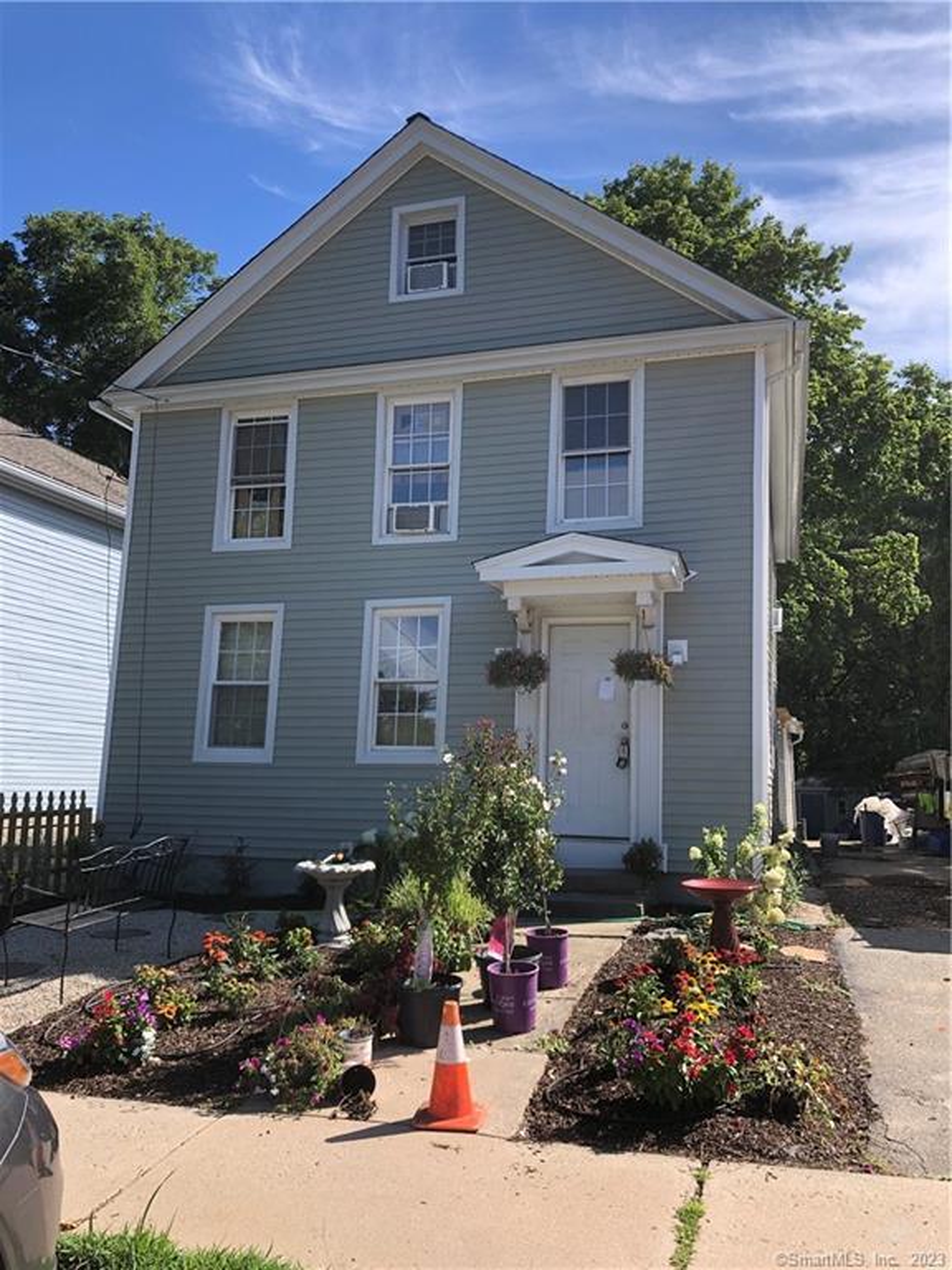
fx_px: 1027
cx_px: 476
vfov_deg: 63.4
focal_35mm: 28
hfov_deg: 49.7
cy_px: 635
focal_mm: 4
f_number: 1.8
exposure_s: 1/917
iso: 20
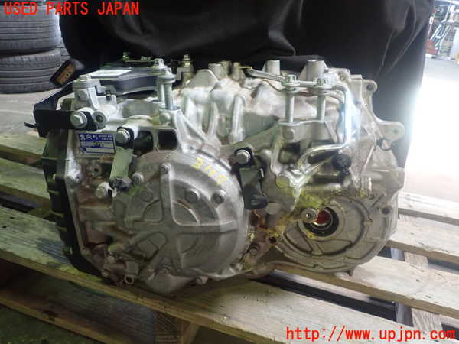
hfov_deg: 60.0
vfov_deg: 46.8
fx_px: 398
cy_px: 172
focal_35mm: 30
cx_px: 230
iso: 320
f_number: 2.3
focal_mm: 5.4
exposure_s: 1/30
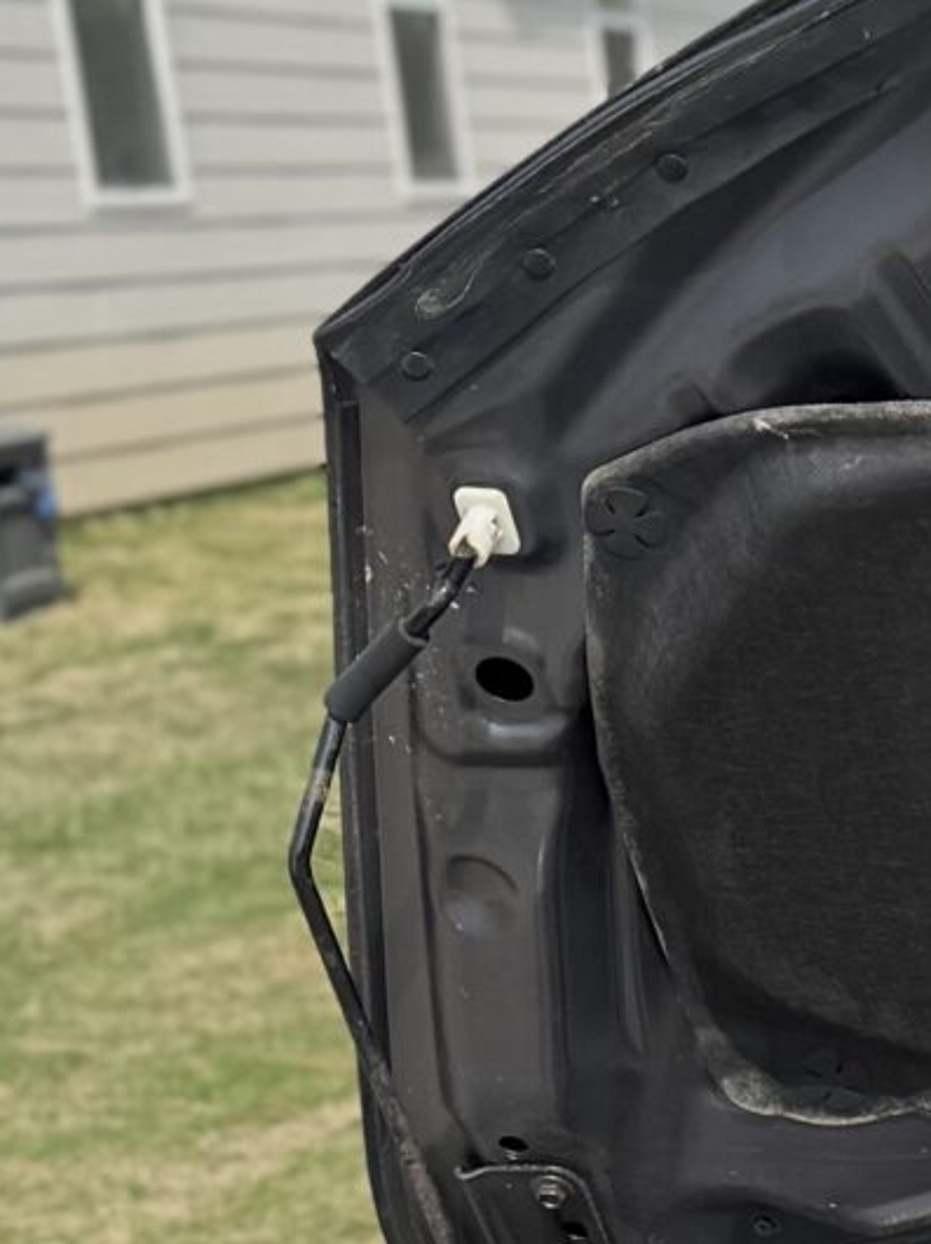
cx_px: 2040
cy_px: 1547
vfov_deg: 16.2
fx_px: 4163
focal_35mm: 116
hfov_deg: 11.2
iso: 80
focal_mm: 6.76
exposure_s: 1/2110
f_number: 1.78
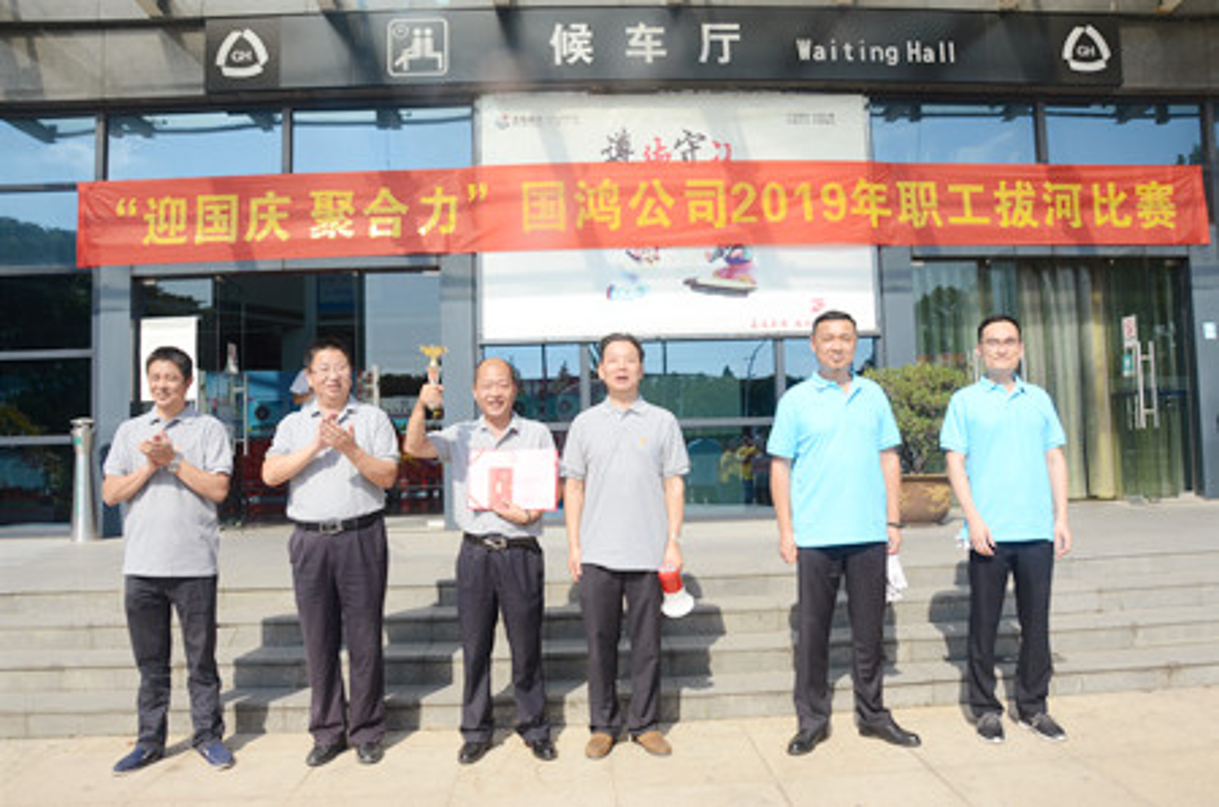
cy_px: 404
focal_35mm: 27
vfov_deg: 47.7
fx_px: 912
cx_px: 610
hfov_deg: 67.5
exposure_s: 1/200
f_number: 11
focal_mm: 18
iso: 200
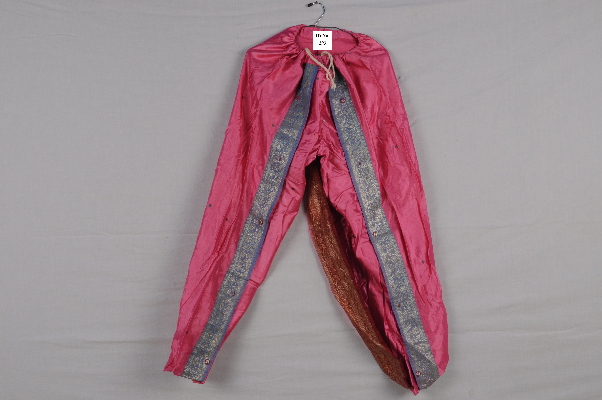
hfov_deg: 45.5
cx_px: 308
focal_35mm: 43
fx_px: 718
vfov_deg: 31.1
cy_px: 204
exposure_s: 1/13
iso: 400
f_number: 16
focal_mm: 28
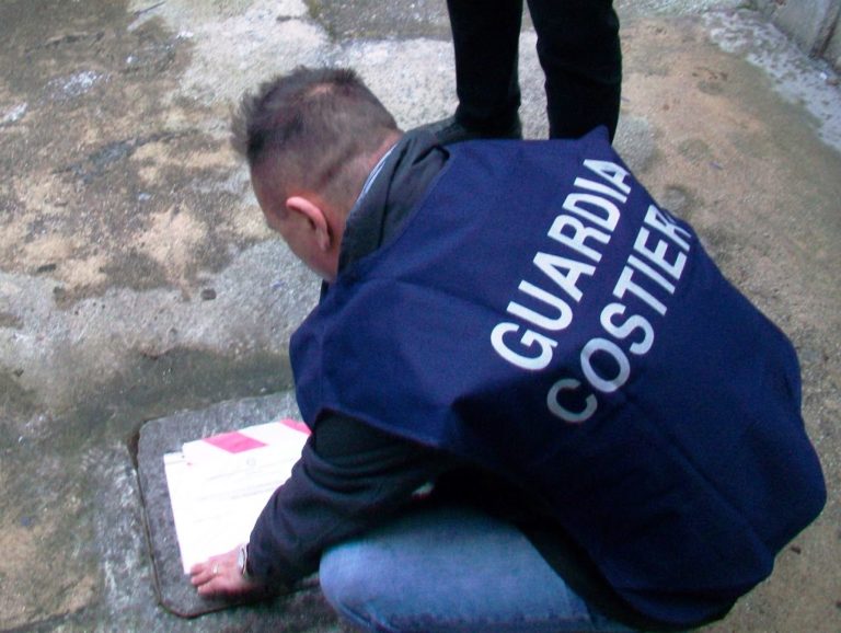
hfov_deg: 56.8
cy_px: 316
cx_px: 420
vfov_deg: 44.2
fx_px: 778
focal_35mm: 32
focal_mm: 5.7
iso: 99
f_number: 2.8
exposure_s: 1/60
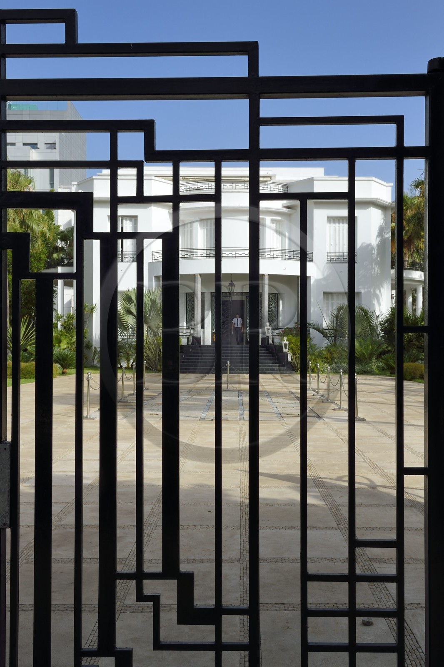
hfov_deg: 37.8
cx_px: 222
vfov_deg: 54.4
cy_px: 334
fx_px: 648
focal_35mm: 35
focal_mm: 35
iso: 200
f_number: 20
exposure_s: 1/80
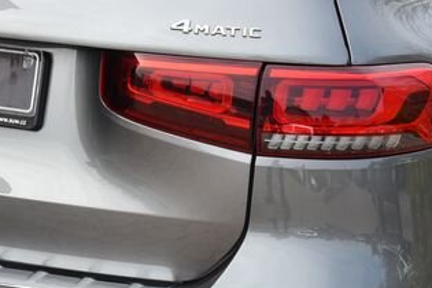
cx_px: 199
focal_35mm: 156
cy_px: 137
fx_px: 1872
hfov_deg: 13.2
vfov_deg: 8.8
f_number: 9
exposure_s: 1/320
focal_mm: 48
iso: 500
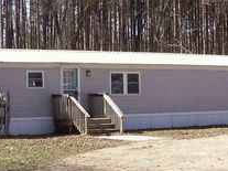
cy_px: 65
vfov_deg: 16.9
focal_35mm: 87
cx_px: 25
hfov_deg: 22.0
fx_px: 573
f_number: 4.8
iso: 80
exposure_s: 1/398
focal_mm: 6
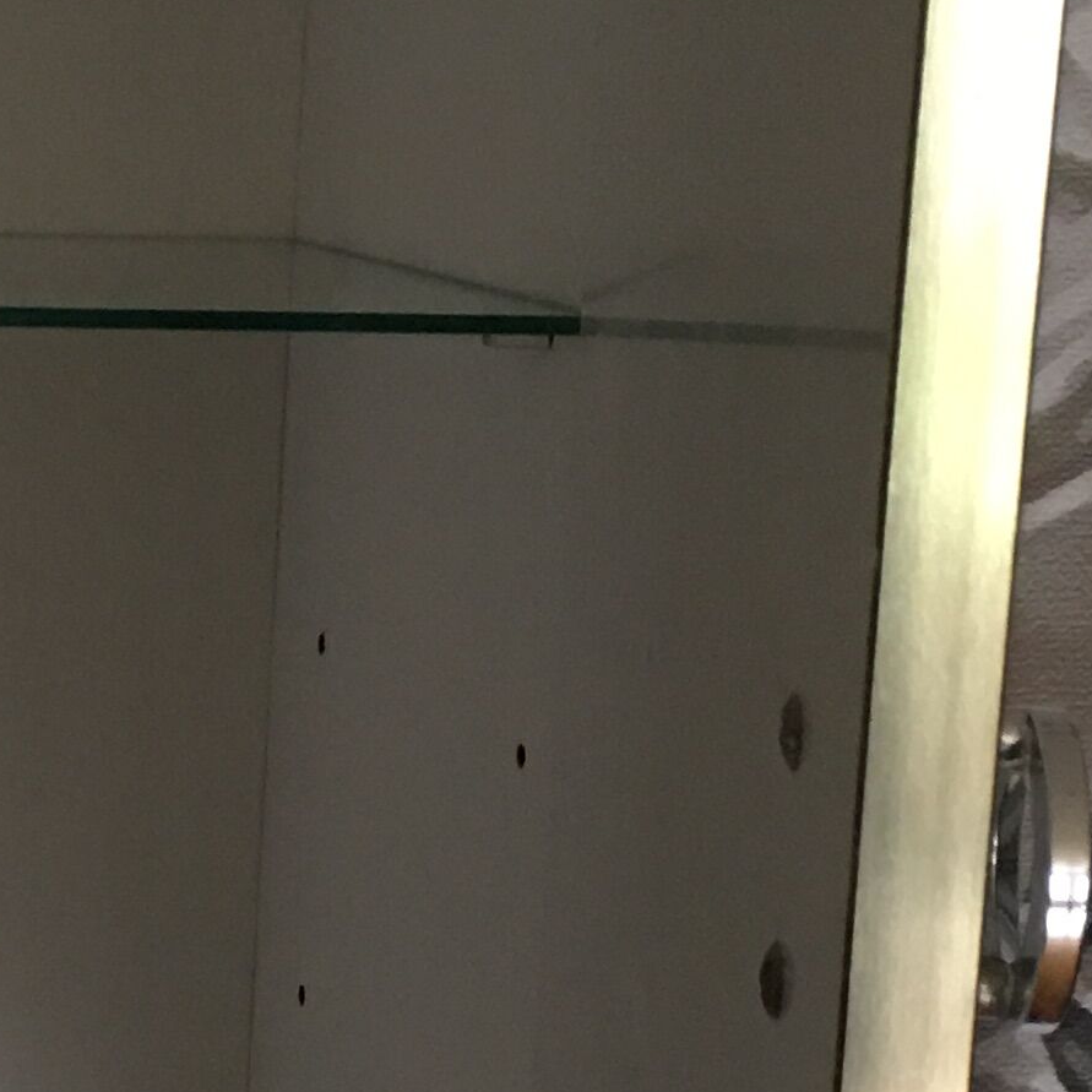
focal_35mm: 116
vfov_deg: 14.9
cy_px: 913
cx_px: -105
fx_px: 4140
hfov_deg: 14.7
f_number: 2.2
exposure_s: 1/17
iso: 100
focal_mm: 4.15
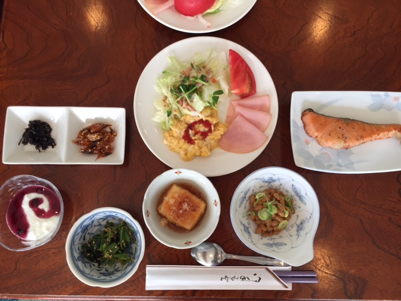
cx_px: 200
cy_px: 150
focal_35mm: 29
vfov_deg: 48.2
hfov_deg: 61.7
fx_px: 336
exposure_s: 1/40
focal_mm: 4.15
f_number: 2.2
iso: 32
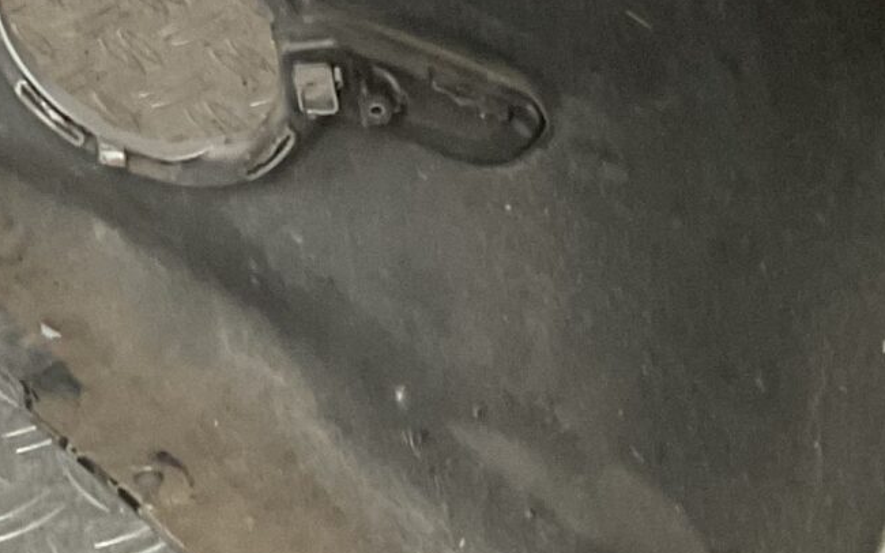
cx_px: -123
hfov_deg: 16.6
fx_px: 2918
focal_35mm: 121
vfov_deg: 10.7
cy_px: -59
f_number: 1.8
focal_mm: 3
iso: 160
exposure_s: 1/50
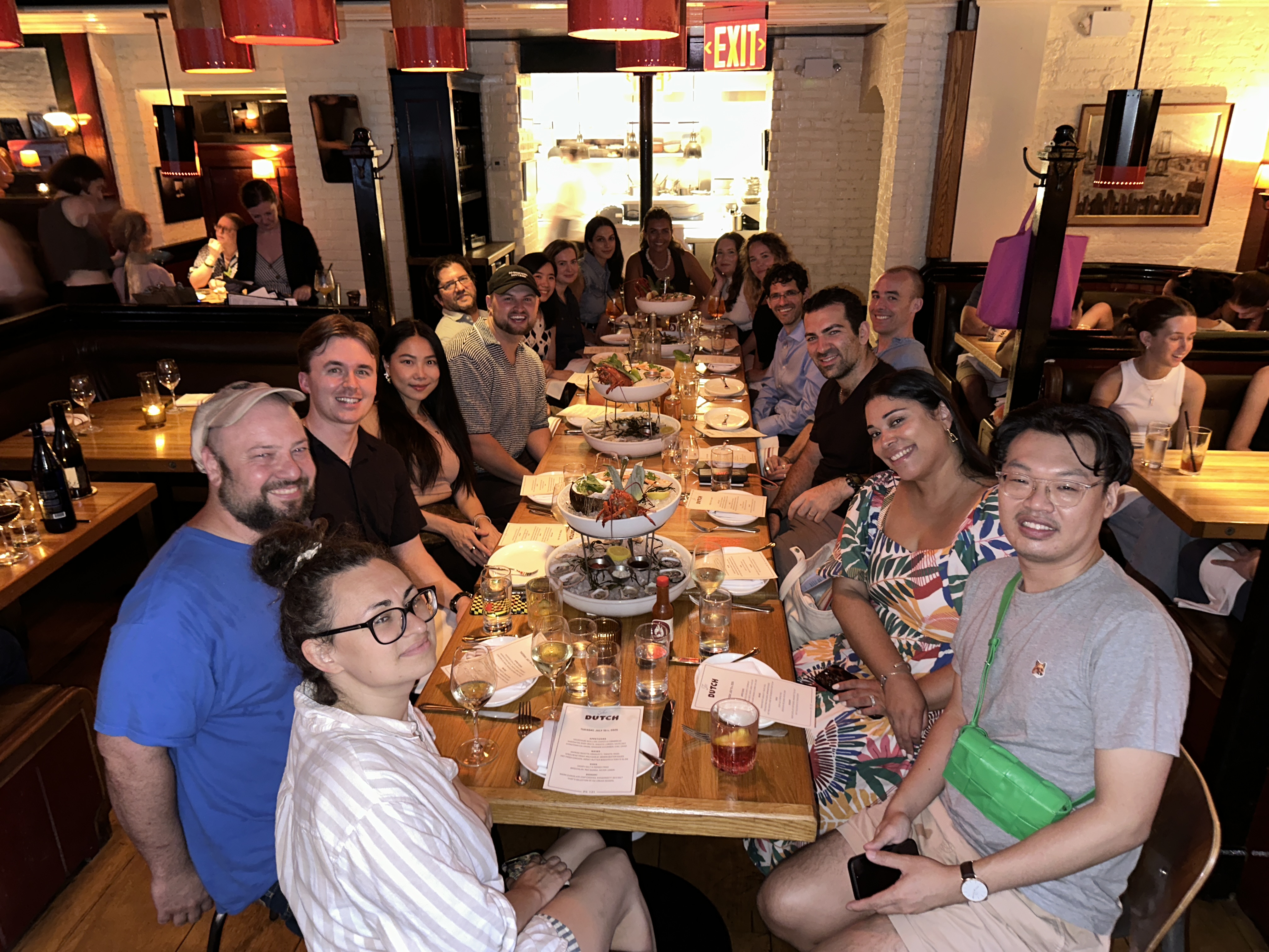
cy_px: 476
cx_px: 634
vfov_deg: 56.8
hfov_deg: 71.6
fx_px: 880
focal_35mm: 24
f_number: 1.78
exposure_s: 1/4
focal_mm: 6.86
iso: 250
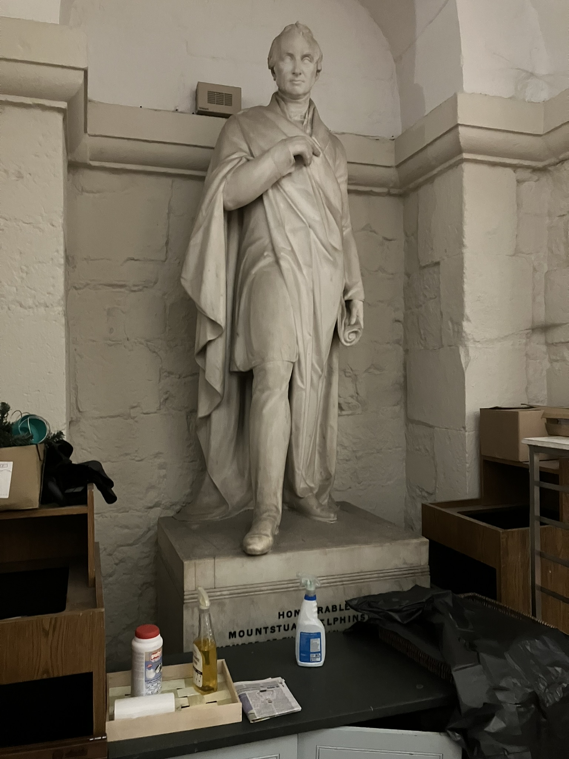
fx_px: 614
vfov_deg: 63.4
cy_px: 380
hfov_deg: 49.7
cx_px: 284
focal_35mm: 28
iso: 640
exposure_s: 1/20
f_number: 1.8
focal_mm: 3.99
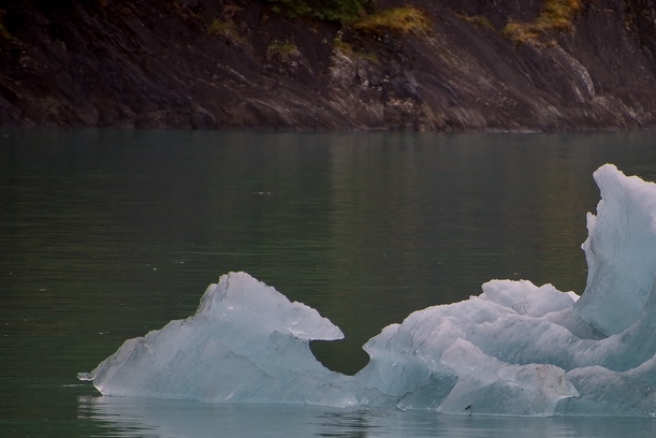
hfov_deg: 3.3
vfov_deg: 2.2
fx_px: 11448
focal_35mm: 628
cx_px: 593
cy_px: 405
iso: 200
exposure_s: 1/640
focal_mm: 300
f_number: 5.6
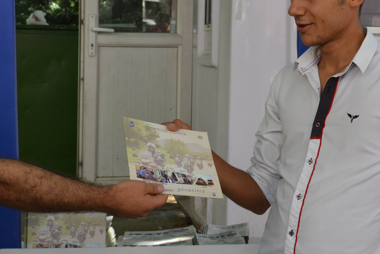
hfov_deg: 20.8
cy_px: 102
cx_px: 143
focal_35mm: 98
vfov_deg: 14.0
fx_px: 1034
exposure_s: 1/125
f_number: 5.6
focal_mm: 28
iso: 180
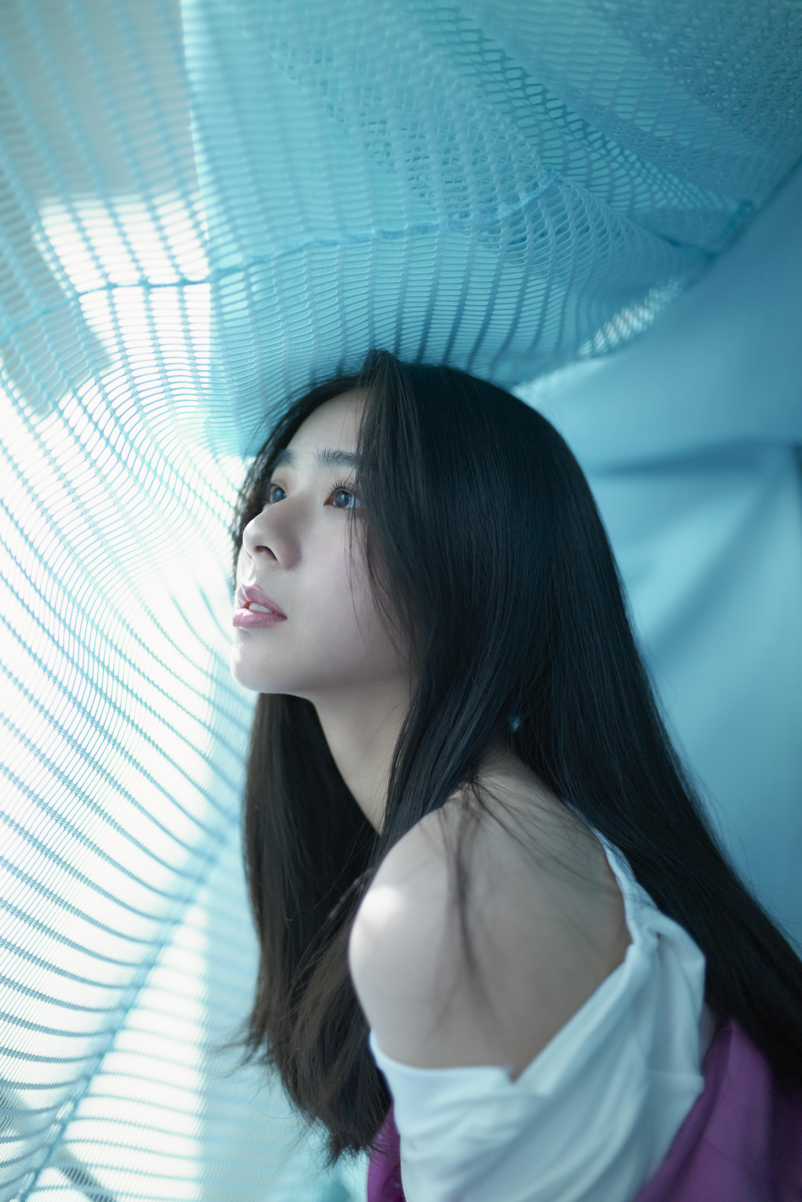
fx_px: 1202
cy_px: 584
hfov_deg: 36.9
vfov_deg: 53.1
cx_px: 408
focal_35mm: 36
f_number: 1.4
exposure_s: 1/125
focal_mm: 35
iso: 1600
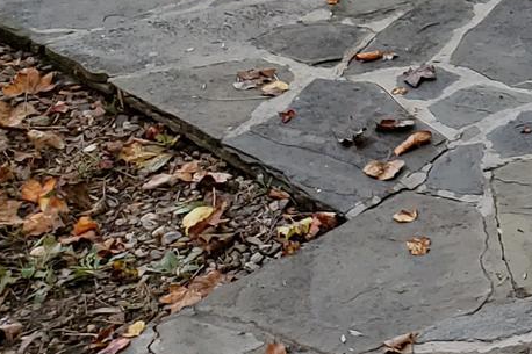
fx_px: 1787
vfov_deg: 11.1
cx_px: 1063
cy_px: -102
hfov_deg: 14.2
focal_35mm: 121
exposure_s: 1/265
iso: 50
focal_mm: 4.3
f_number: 2.4
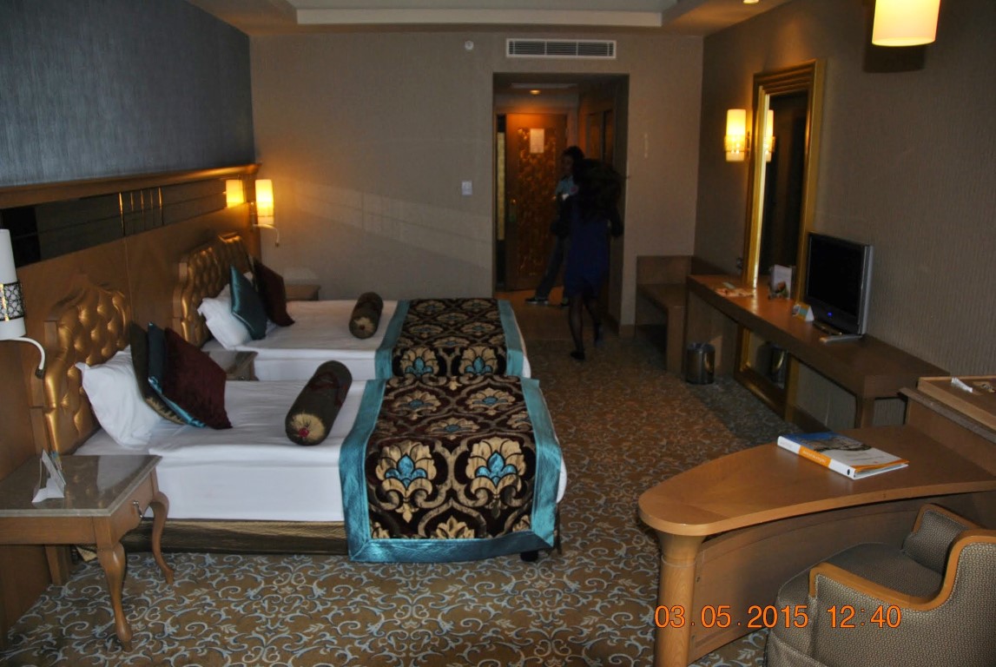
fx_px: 748
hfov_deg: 67.3
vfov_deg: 48.1
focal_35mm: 27
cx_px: 498
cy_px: 334
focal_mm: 18
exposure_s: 1/60
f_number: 3.5
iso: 200
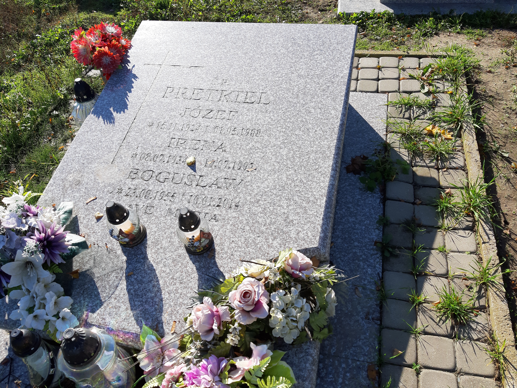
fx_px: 403
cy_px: 194
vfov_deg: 51.4
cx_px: 258
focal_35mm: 27
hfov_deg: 65.3
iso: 40
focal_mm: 3.93
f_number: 1.7
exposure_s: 1/924
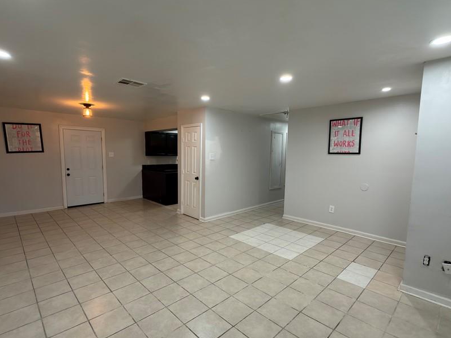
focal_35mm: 18
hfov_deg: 87.7
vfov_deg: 71.6
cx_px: 216
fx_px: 235
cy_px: 177
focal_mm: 2.22
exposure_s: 1/30
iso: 64
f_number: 2.2
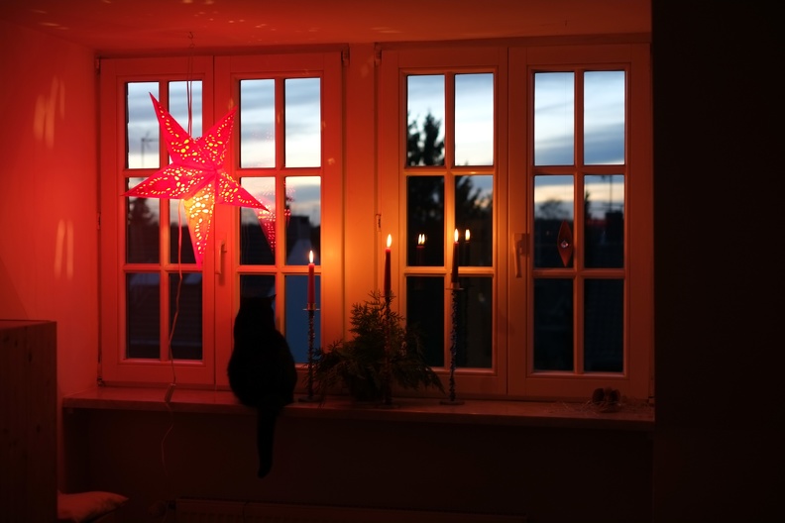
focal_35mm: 53
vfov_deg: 25.5
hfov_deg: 37.5
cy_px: 262
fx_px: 1156
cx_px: 392
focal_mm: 35
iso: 200
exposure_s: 1/18
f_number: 2
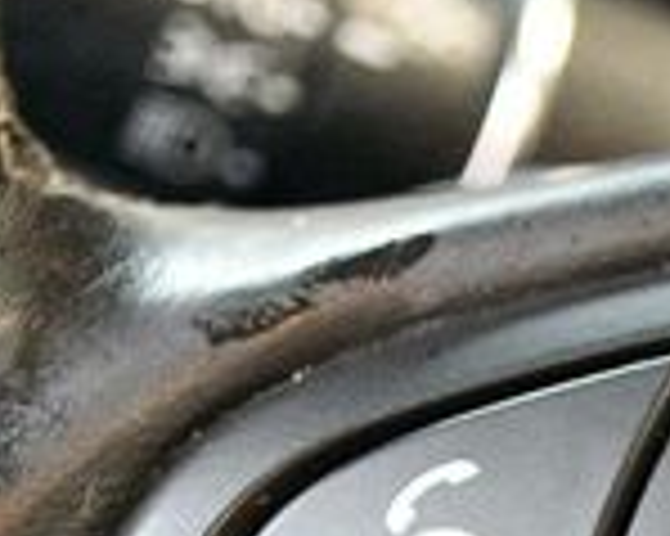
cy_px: 928
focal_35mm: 193
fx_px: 3825
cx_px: 715
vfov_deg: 7.8
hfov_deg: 9.9
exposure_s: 1/60
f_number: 4.8
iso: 9000
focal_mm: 32
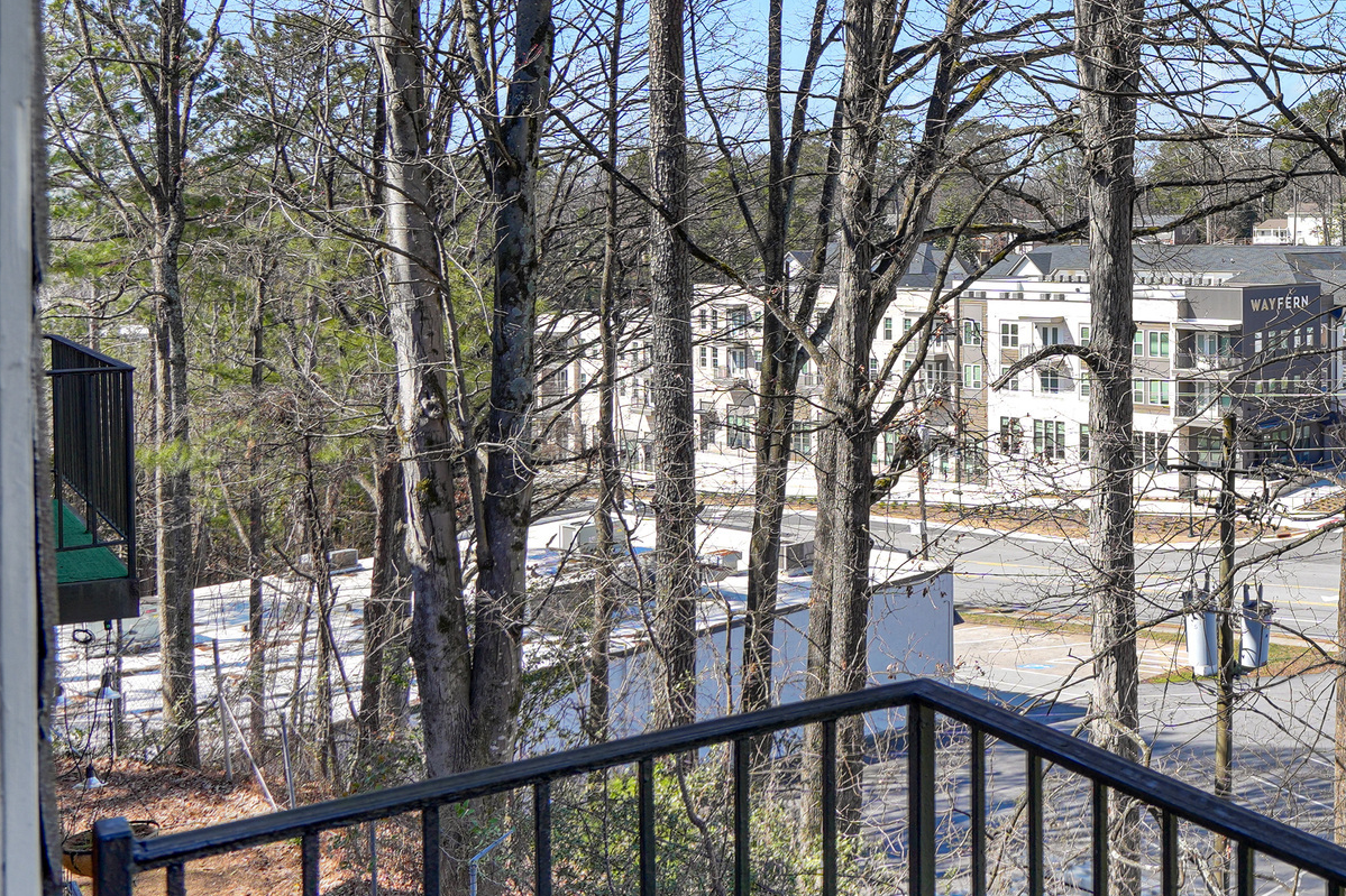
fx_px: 1533
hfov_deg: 41.8
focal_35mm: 41
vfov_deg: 32.1
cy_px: 238
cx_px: 1312
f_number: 5
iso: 100
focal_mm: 16
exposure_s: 1/500
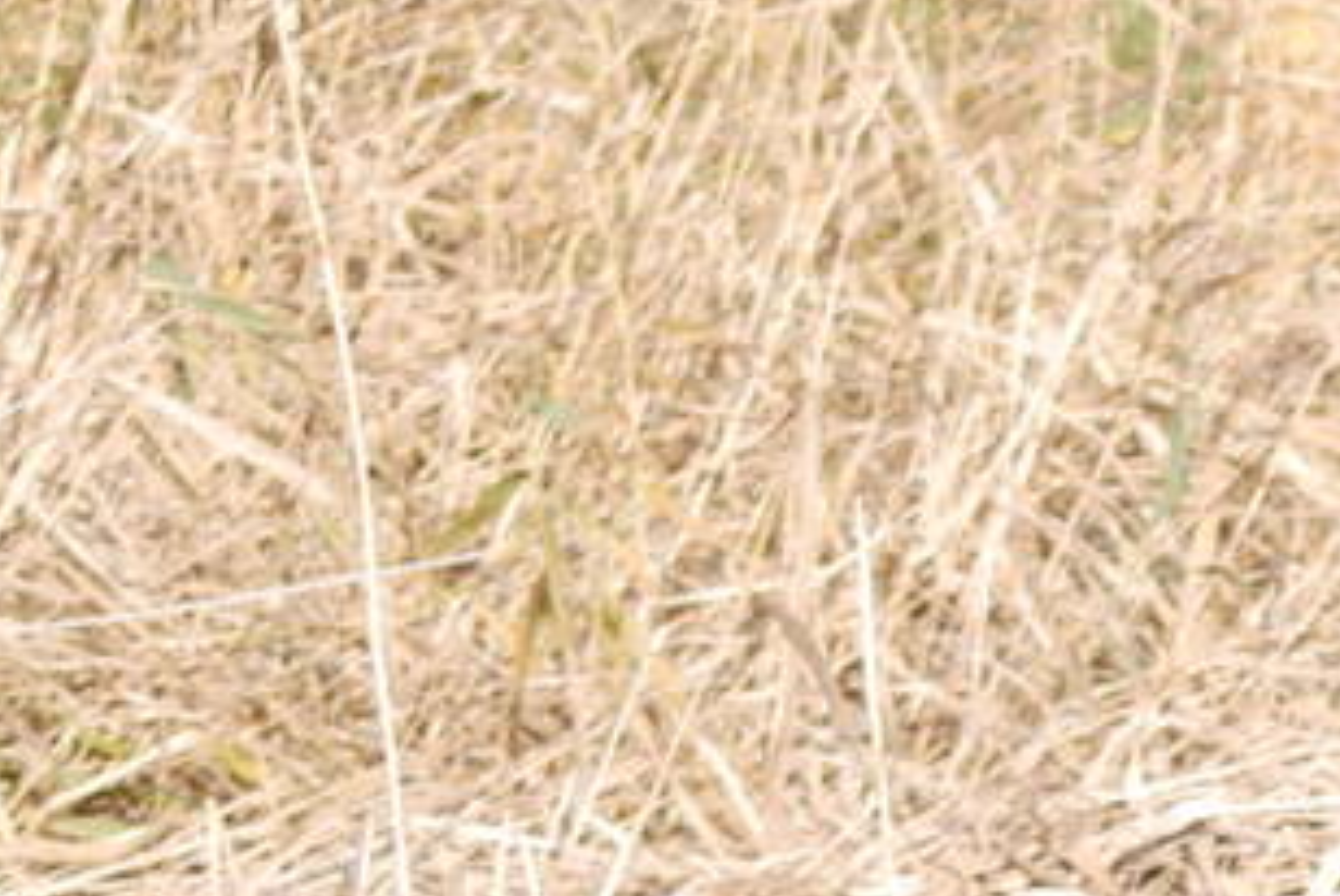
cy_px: 2220
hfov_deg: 2.8
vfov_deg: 1.9
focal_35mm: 741
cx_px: 1936
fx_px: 27592
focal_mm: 95
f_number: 5.6
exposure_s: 1/500
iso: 200
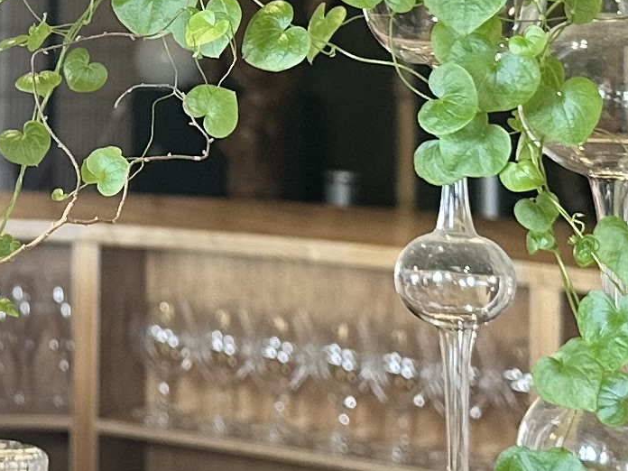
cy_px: -147
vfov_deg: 10.4
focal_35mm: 139
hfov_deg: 13.6
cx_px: -207
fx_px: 2522
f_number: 1.78
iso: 125
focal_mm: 6.86
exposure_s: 1/50
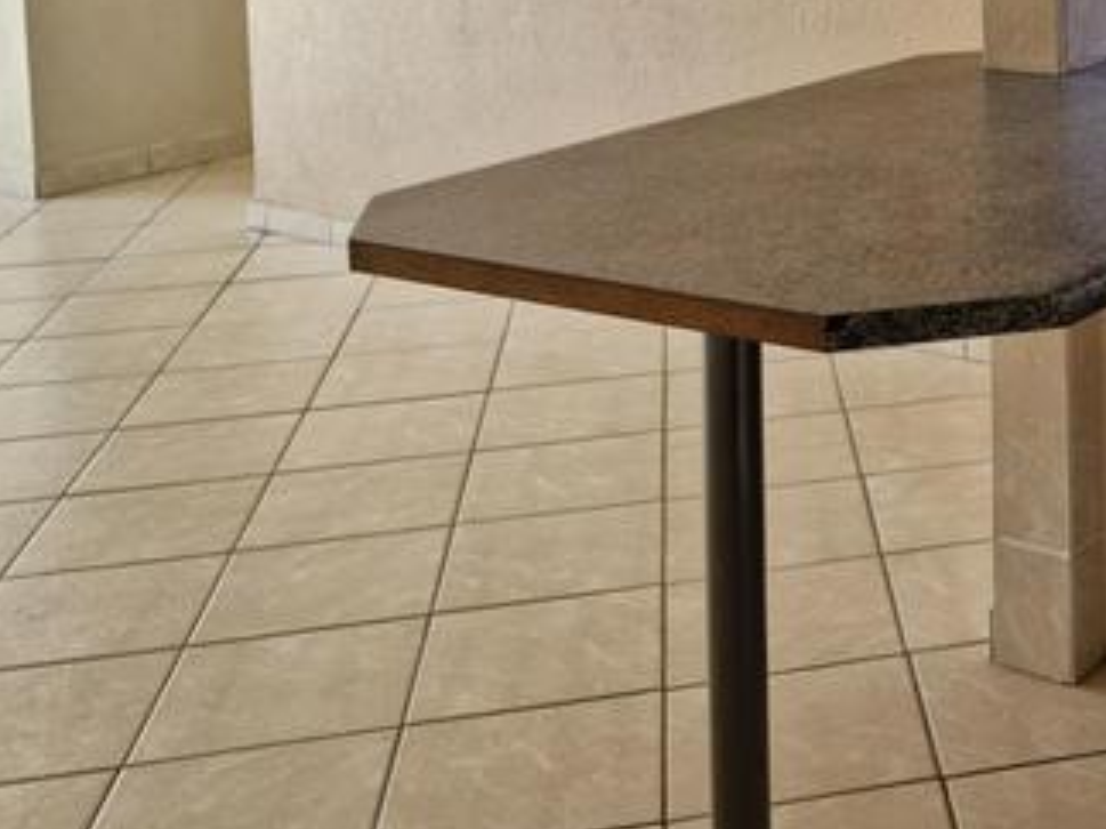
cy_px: -89
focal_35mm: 57
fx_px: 1821
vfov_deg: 24.0
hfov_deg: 30.5
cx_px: 1195
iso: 100
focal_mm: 5.54
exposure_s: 1/180
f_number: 1.8
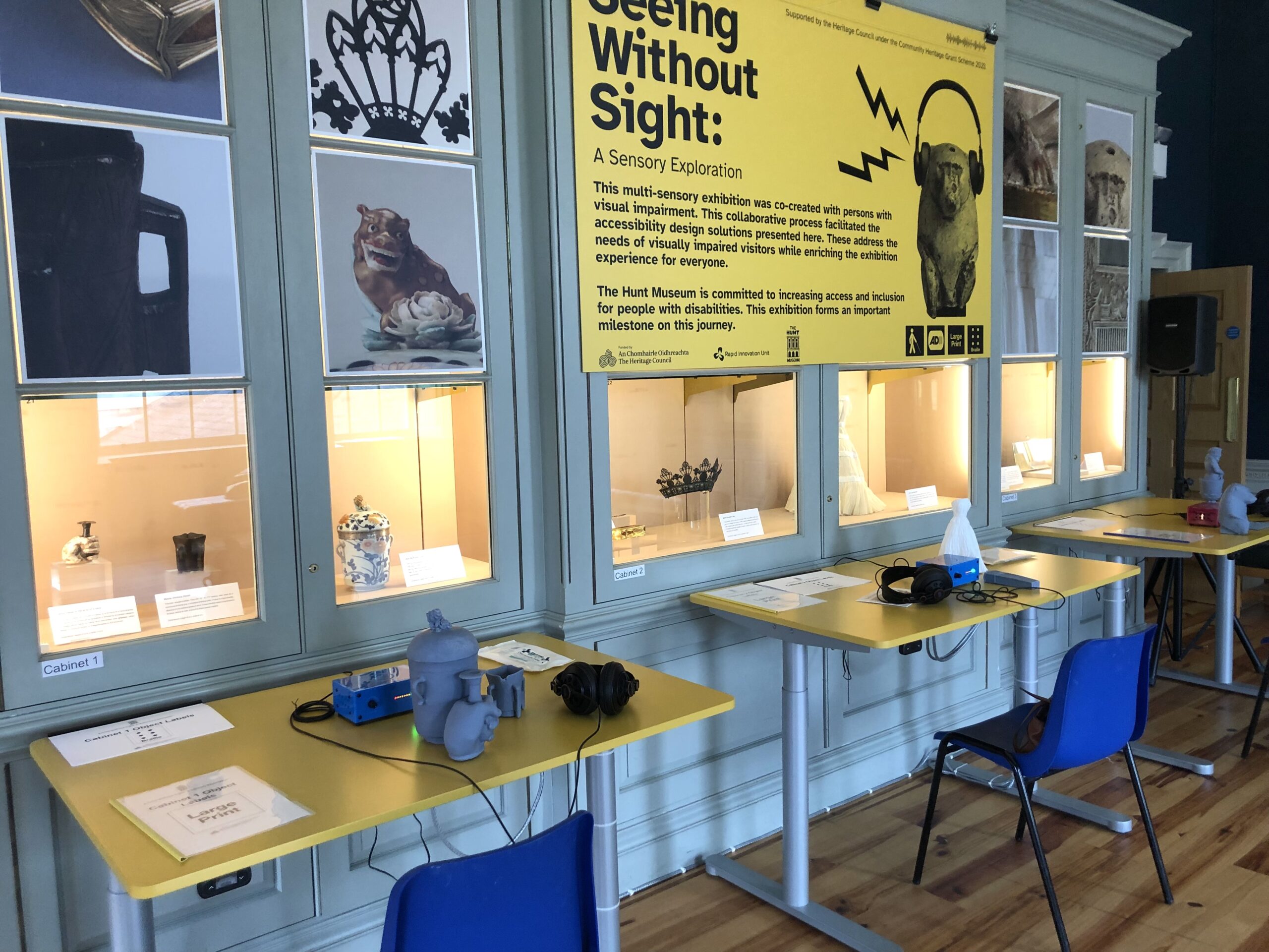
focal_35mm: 28
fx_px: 1026
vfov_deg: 49.7
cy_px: 476
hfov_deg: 63.4
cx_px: 634
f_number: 1.8
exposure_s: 1/30
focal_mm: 3.99
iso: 40
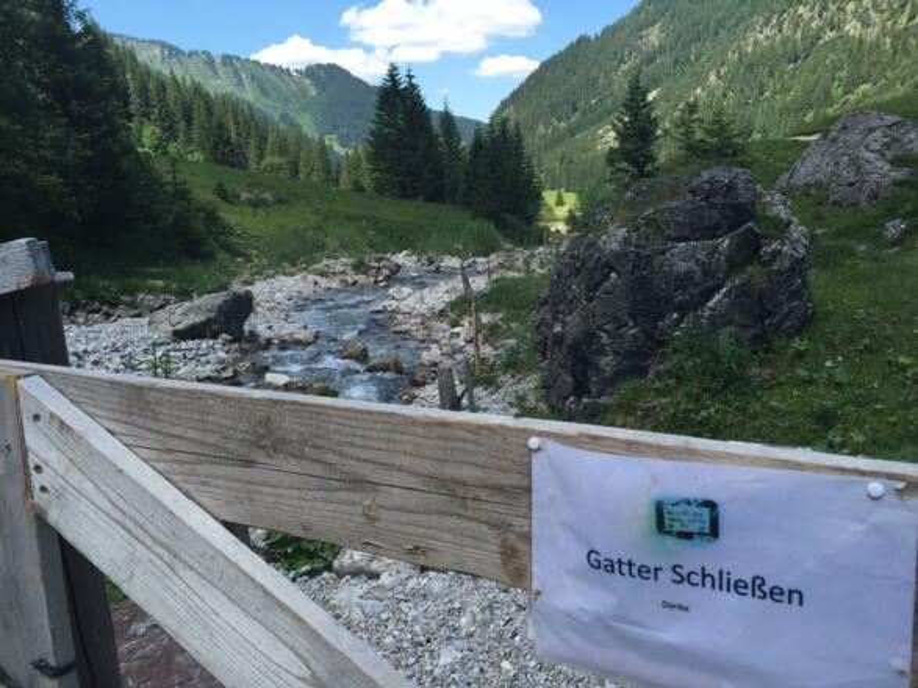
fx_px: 769
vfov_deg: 48.2
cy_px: 344
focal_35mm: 29
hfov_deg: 61.7
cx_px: 459
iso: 32
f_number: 2.2
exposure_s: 1/791
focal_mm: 4.15
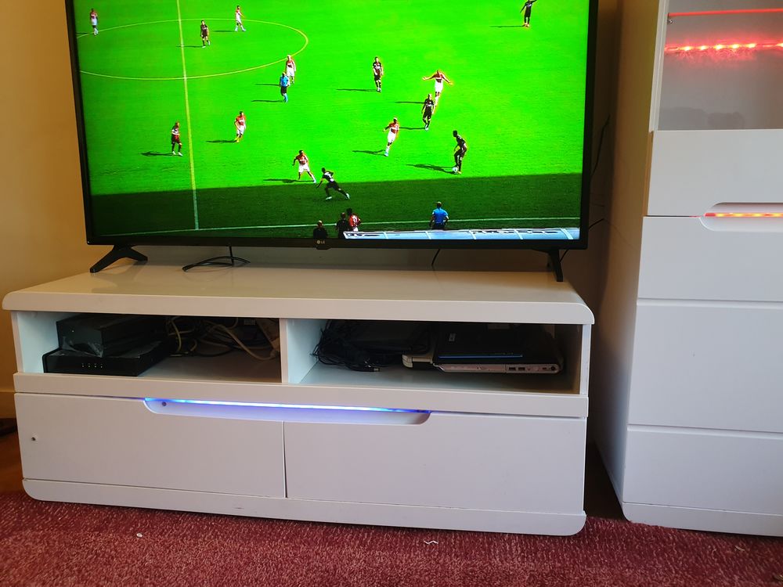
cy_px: 294
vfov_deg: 53.1
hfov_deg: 67.3
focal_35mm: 26
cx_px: 392
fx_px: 588
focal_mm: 4.3
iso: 250
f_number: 2.4
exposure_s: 1/50
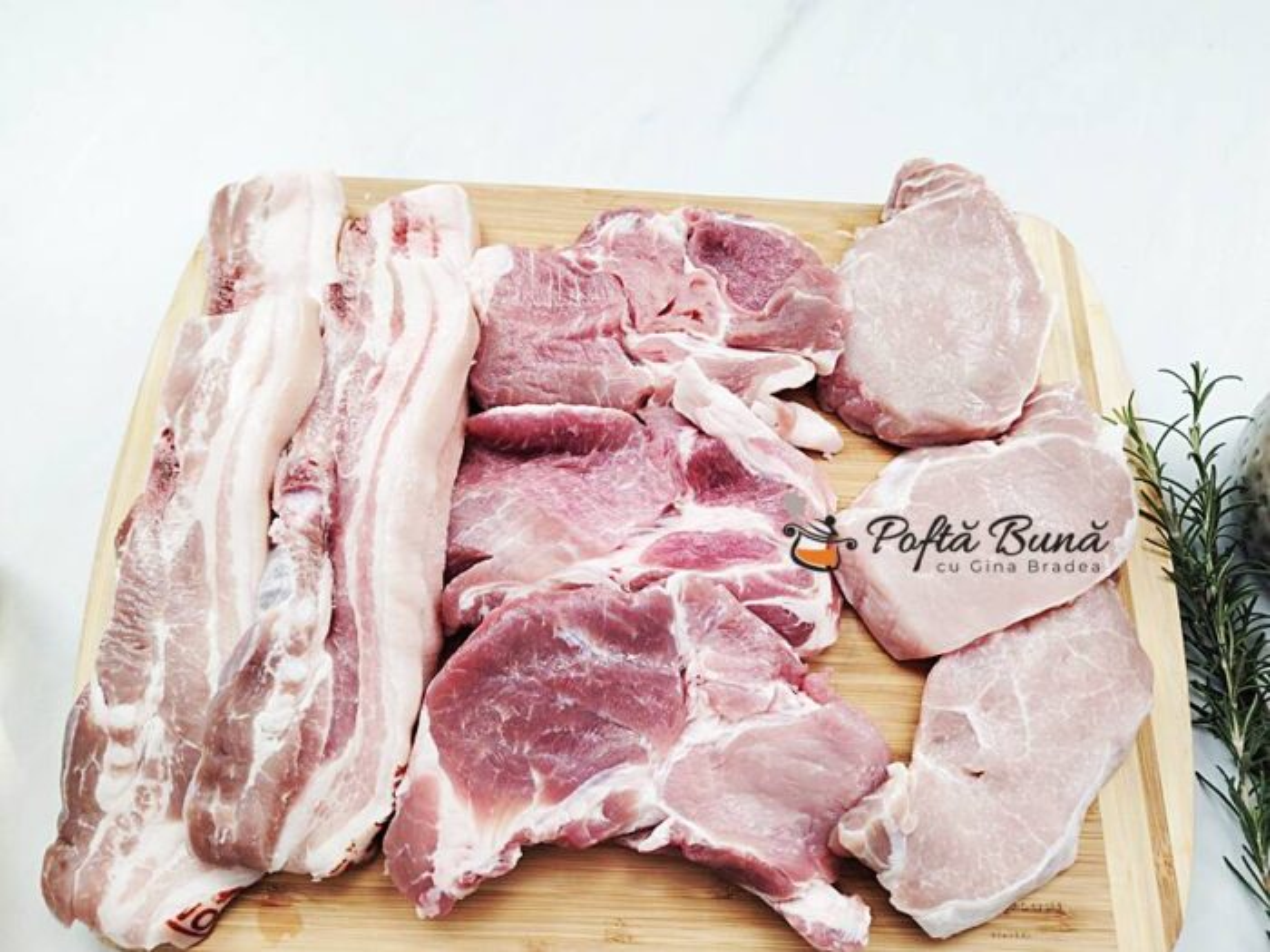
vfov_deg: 56.8
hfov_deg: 71.6
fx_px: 881
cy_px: 476
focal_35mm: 24
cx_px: 635
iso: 422
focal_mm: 5.25
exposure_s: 1/50
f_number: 1.75
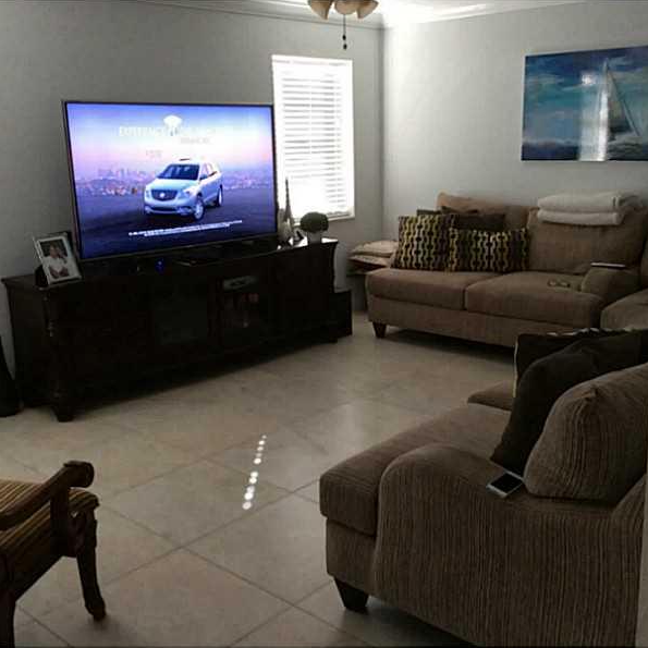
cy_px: 323
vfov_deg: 43.9
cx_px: 311
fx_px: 805
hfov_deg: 43.8
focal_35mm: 38
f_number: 2.4
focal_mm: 3.3
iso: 100
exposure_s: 1/24
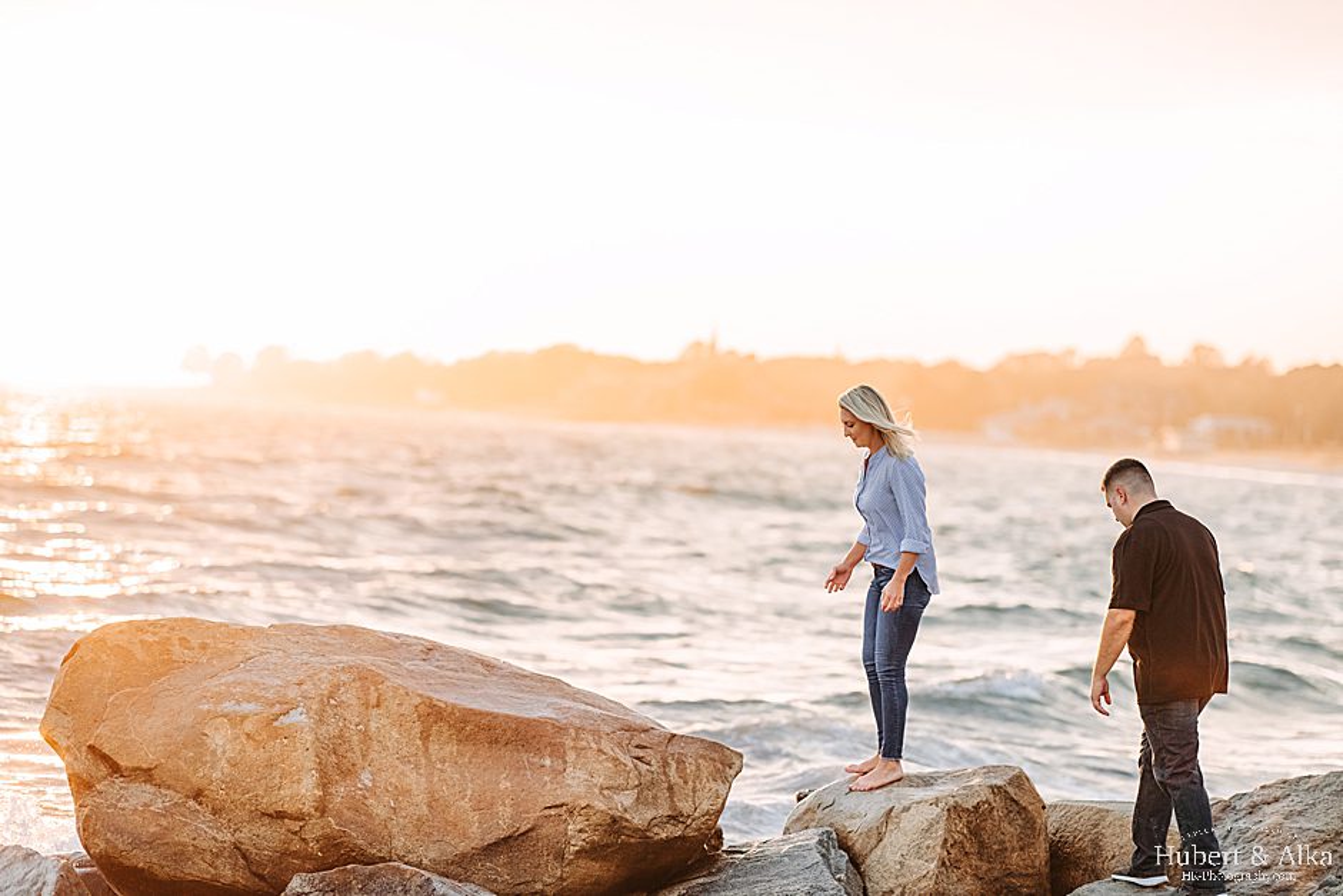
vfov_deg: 13.0
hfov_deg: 19.5
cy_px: 448
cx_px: 672
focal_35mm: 105
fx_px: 3917
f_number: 2
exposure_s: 1/1600
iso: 400
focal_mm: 105
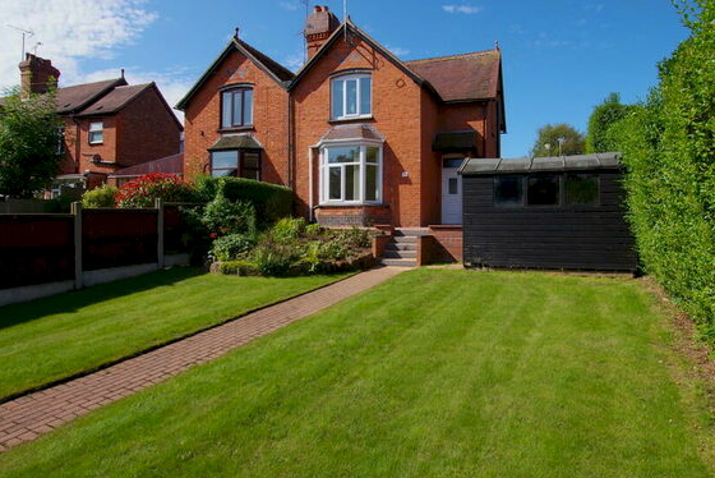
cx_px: 388
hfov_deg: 82.0
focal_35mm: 21
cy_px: 215
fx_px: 410
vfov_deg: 60.3
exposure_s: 1/160
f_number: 11
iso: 200
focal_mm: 11
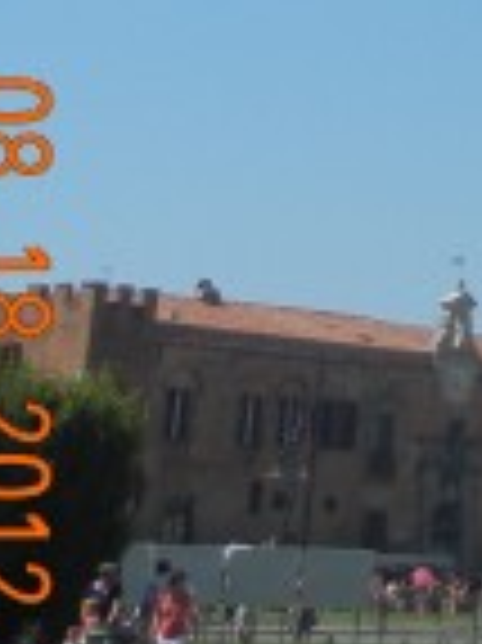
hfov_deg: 8.6
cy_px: -590
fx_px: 2994
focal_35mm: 161
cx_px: 1036
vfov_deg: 11.3
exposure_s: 1/498
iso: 160
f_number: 7
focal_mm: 5.4
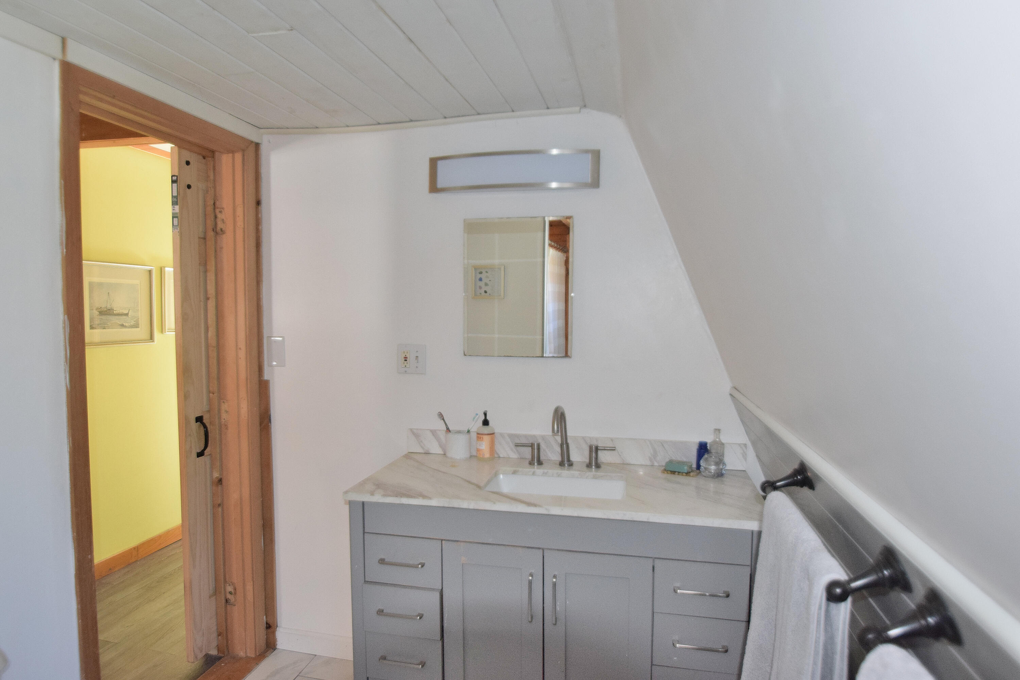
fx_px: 595
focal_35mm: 21
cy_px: 340
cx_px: 510
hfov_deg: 81.2
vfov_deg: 59.5
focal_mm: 14
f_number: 4
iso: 1250
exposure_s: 1/60
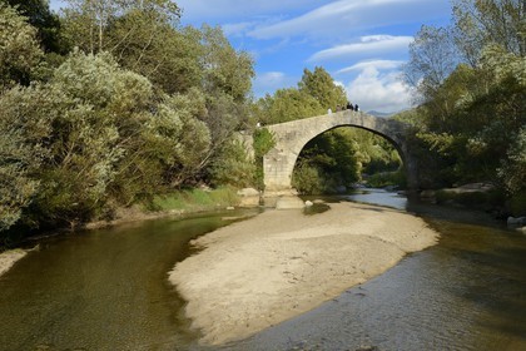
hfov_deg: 50.7
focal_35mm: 38
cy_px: 176
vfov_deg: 35.1
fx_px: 555
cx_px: 263
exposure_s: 1/250
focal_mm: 38
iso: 200
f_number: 11
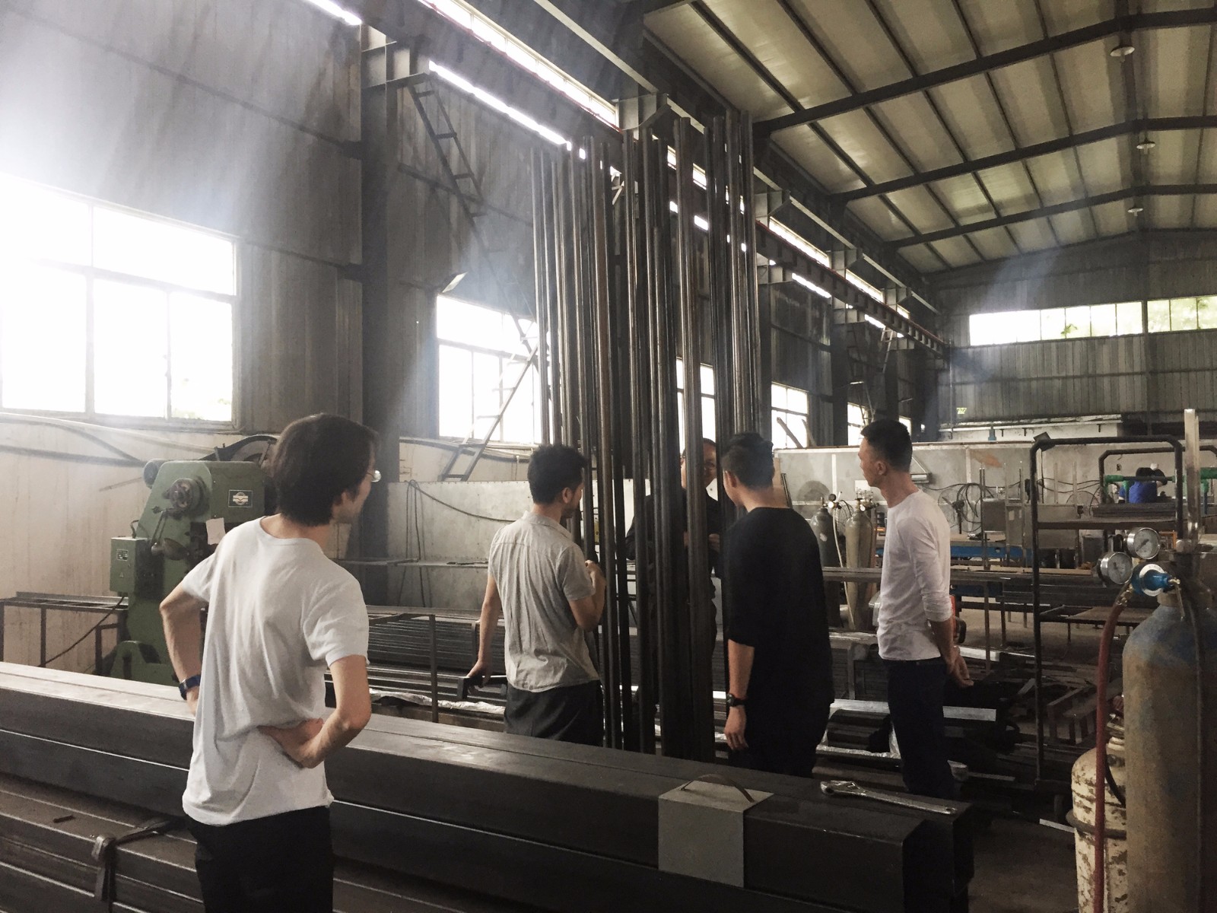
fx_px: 1020
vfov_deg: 48.2
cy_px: 456
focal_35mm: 29
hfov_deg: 61.7
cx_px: 608
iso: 100
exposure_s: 1/30
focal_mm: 4.15
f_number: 2.2
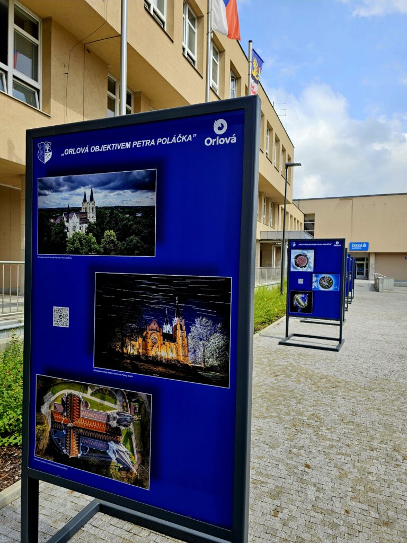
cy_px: 272
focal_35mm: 23
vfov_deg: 73.9
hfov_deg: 58.9
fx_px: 361
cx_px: 204
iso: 10
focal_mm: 6.3
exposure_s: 1/526
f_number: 1.7
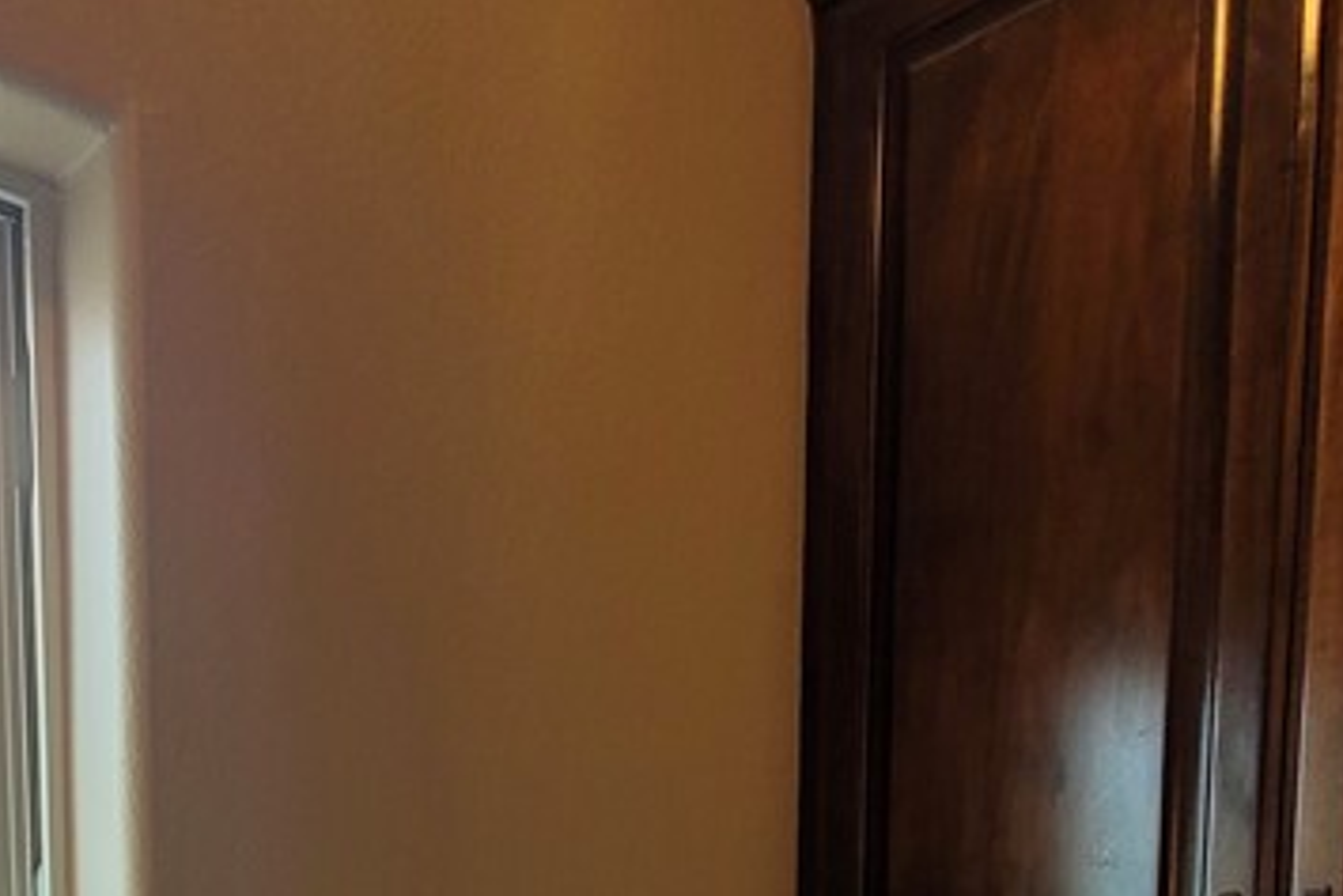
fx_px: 1455
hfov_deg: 49.4
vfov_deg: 27.7
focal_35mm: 39
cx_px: 594
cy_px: 1202
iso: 64
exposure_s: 1/60.2
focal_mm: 1.74
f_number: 2.2
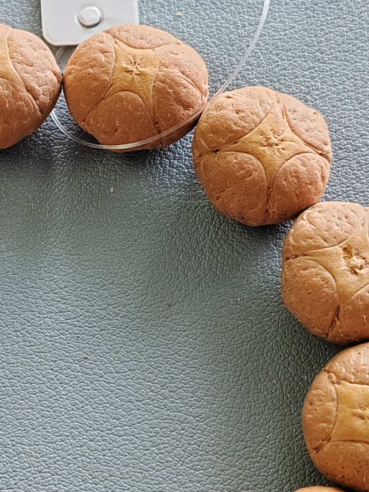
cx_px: 52
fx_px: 1393
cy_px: 257
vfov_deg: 20.0
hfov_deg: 15.0
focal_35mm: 98
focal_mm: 6.14
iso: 1250
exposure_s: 1/100
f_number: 1.8
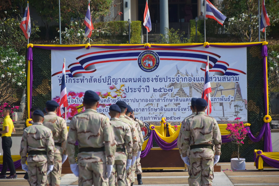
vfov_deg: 8.7
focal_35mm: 158
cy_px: 93
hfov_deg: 13.0
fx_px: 1221
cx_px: 140
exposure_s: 1/2500
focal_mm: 105
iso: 640
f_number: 5.6
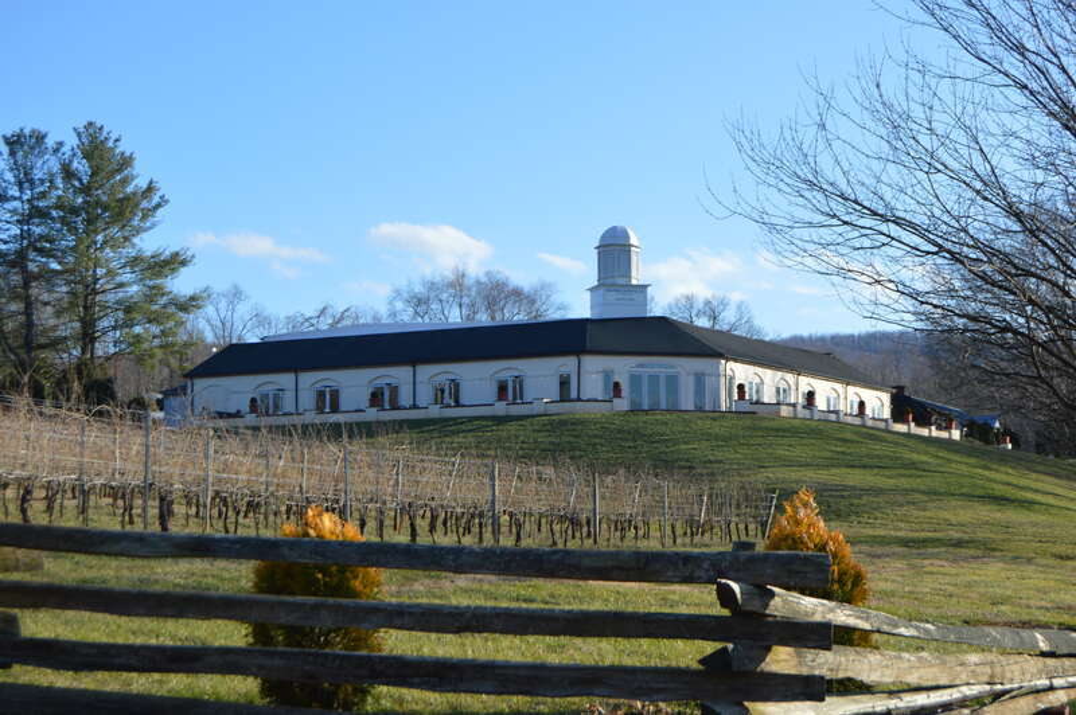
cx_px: 538
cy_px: 358
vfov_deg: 21.5
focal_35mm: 63
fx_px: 1881
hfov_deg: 31.9
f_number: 8
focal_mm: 42
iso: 100
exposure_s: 1/250
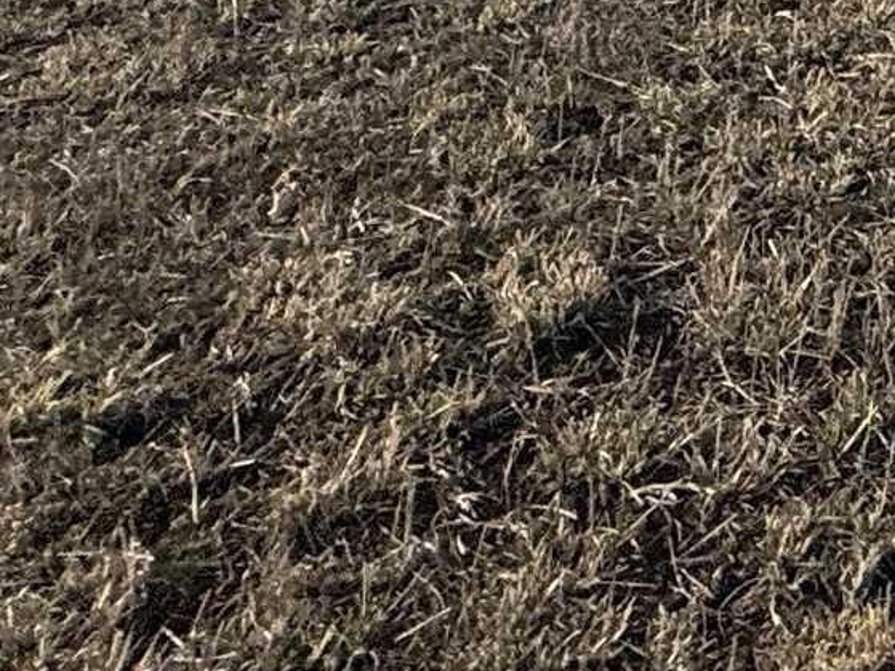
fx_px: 1990
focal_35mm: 77
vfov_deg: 13.9
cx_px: 1499
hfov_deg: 20.1
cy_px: -906
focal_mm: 2.22
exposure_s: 1/2410
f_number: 2.2
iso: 50
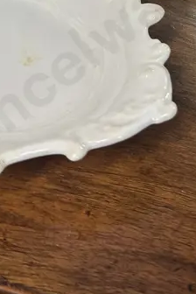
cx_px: 207
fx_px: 621
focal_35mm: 76
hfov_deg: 17.4
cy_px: -37
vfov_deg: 24.7
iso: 160
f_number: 1.78
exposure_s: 1/100
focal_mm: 6.86
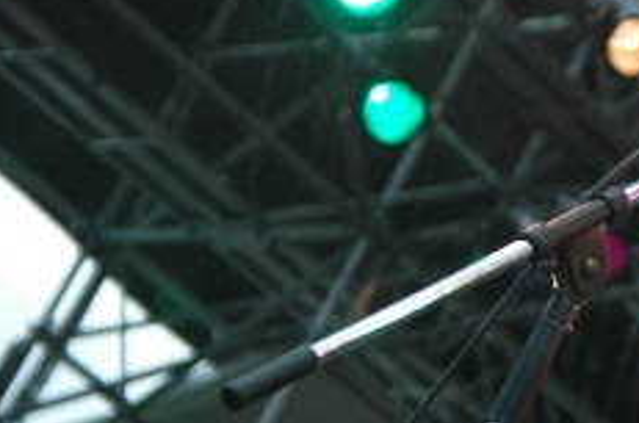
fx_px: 3047
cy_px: 224
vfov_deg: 7.9
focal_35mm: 172
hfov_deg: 11.8
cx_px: 705
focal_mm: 50
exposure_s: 1/2000
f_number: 3.2
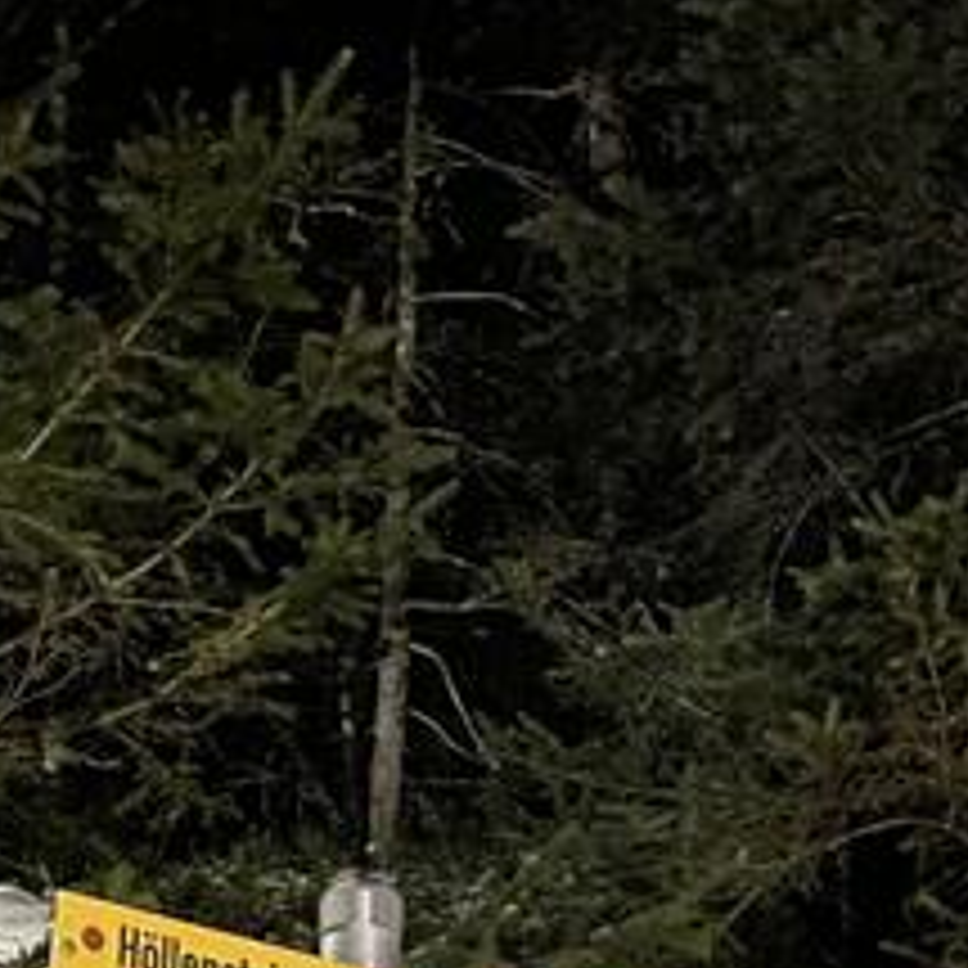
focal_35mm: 110
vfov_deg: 14.3
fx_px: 3480
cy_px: 1623
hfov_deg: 15.8
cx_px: 351
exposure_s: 1/4
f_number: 1.6
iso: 800
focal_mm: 4.2
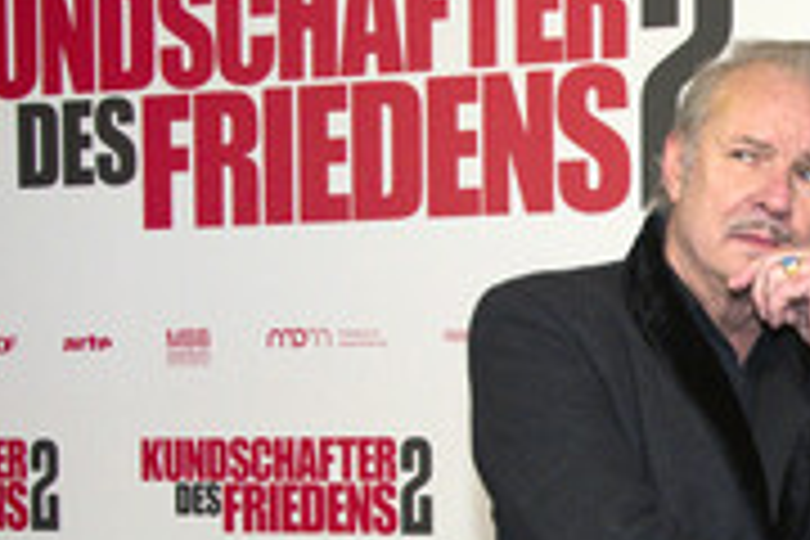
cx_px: 790
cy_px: 626
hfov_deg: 19.0
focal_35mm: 105
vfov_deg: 12.8
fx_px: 2362
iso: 1600
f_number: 6.3
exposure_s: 1/125
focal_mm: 42
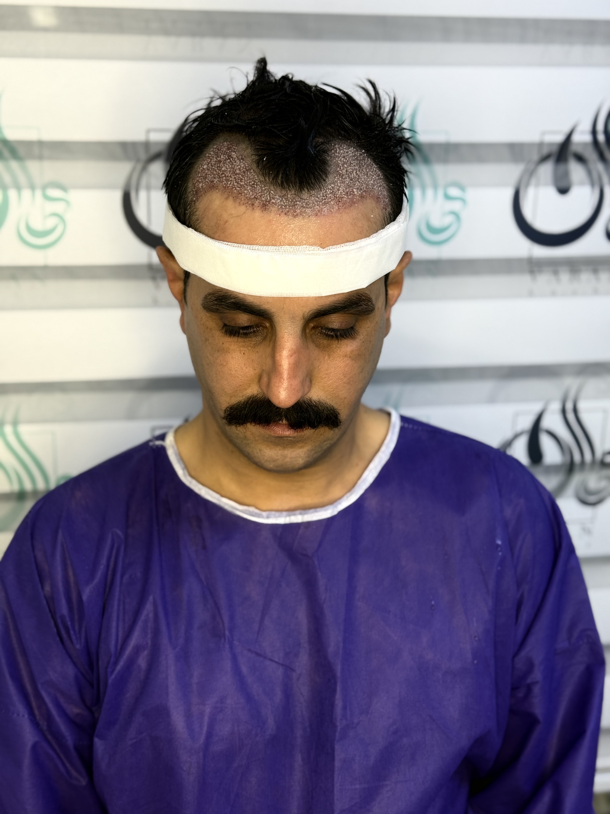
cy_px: 407
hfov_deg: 30.3
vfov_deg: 39.7
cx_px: 305
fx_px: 1128
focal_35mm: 48
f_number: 1.78
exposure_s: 1/136
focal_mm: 6.76
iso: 100
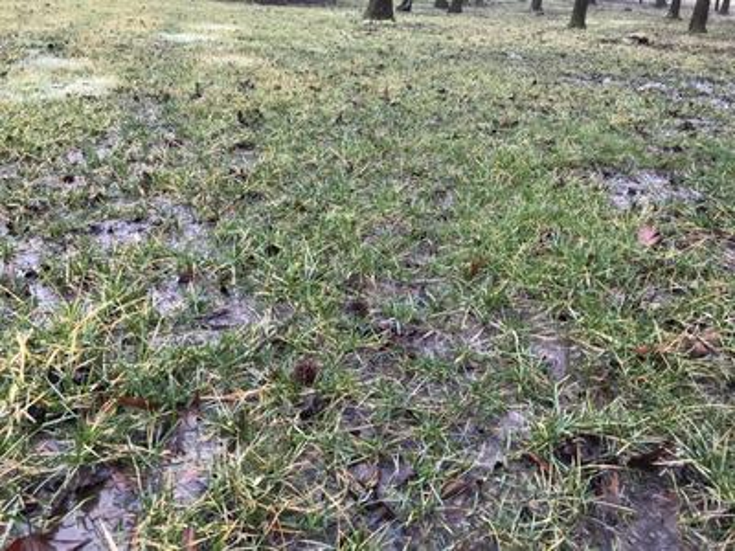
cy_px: 276
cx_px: 368
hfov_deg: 63.4
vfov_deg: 49.7
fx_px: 595
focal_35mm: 28
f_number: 1.8
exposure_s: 1/120
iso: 40
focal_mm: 3.99
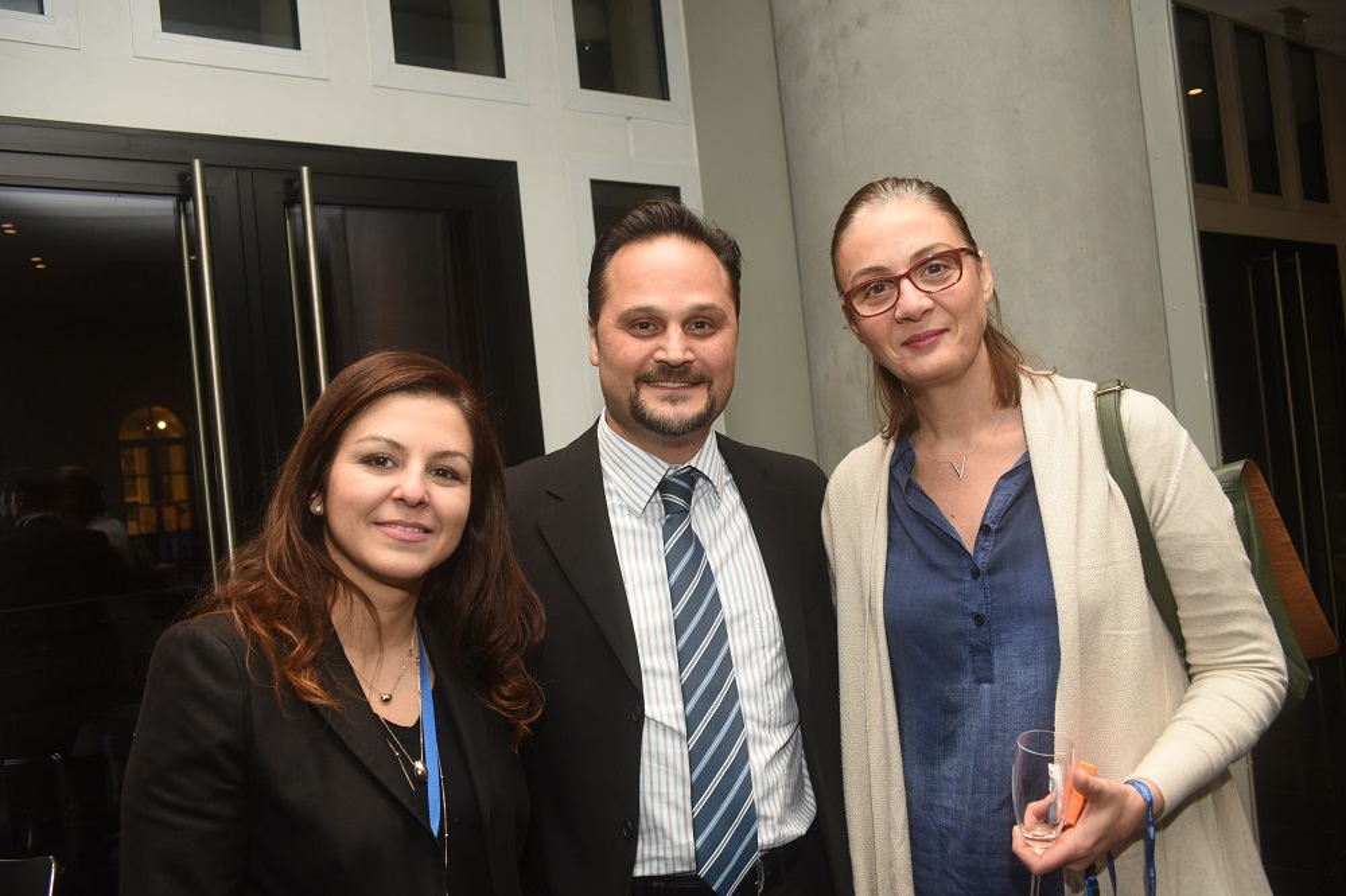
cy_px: 448
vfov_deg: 38.9
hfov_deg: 55.8
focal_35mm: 34
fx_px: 1271
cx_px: 673
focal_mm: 34
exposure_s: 1/80
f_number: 6.3
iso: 1000
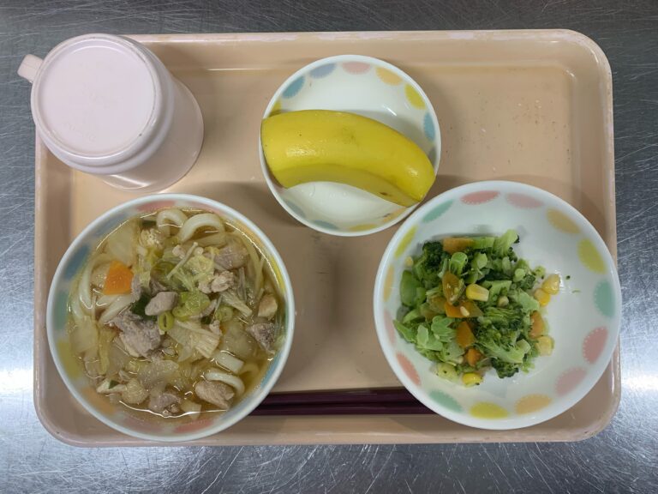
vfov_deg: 53.1
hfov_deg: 67.3
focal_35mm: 26
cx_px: 329
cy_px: 247
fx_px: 494
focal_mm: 4.25
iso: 64
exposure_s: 1/60
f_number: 1.8
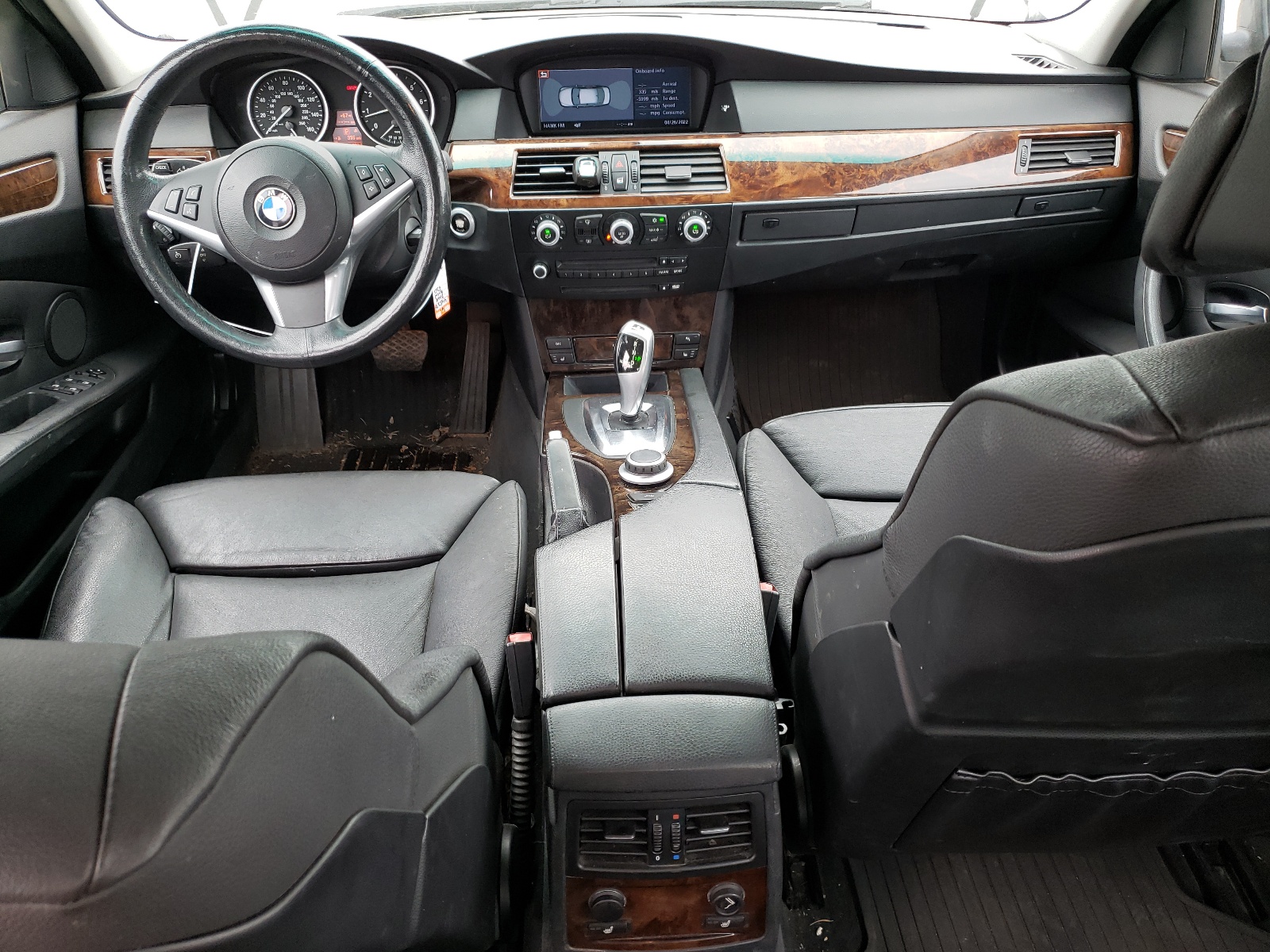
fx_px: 954
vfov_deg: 53.1
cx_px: 635
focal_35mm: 26
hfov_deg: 67.3
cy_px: 476
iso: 70
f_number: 1.5
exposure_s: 1/100
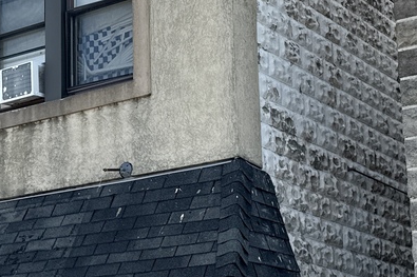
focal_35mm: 91
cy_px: 187
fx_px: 1054
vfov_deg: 15.0
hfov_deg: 21.5
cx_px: -12
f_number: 1.78
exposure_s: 1/2445
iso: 80
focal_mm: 6.76
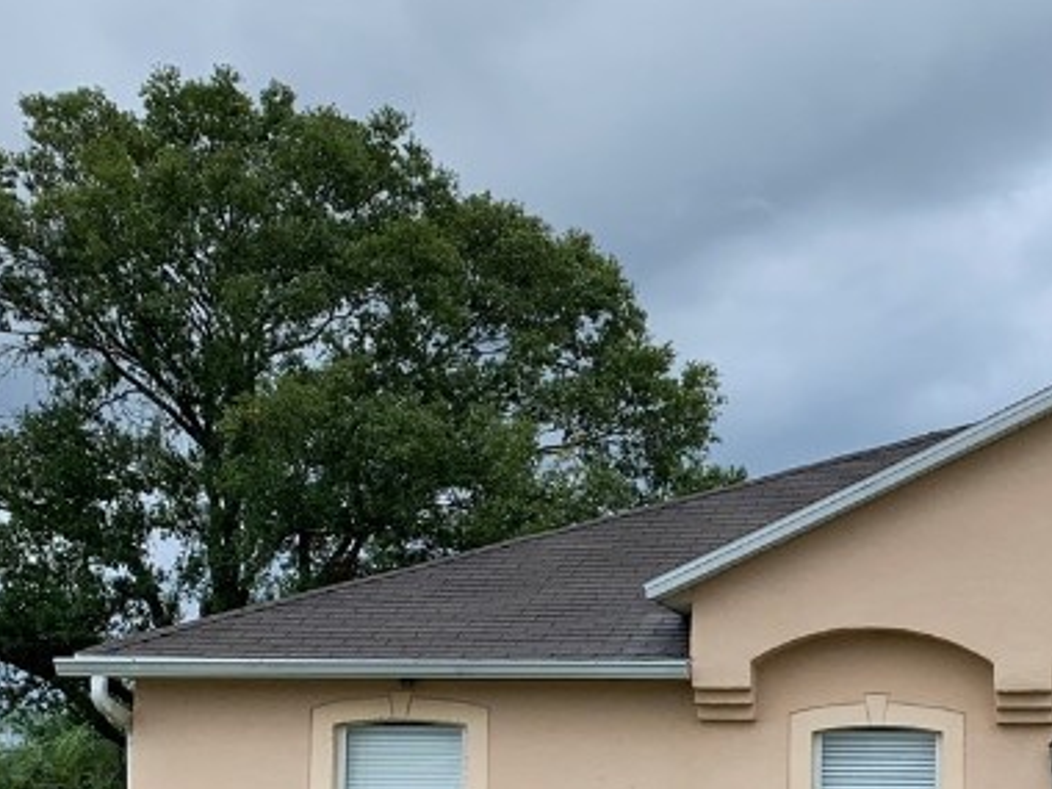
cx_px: 1118
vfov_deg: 20.4
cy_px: 778
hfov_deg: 25.9
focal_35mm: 70
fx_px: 2127
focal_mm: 4.25
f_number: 1.8
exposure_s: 1/1368
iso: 25
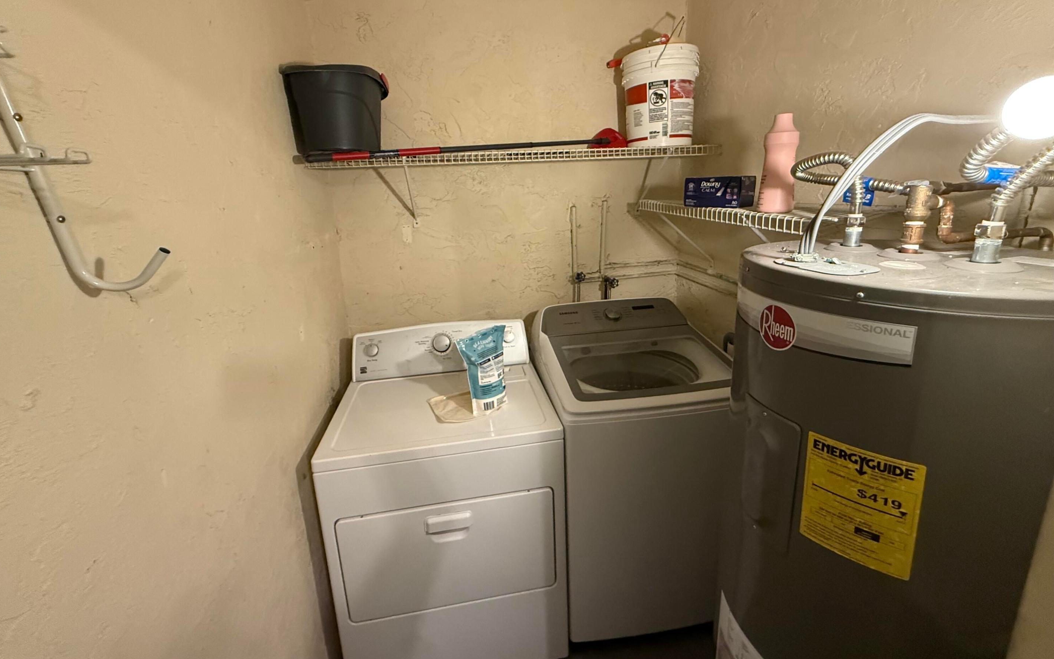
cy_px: 281
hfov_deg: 101.5
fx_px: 431
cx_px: 522
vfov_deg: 74.4
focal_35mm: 15
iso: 640
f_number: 2.2
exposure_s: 1/60
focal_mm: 2.22
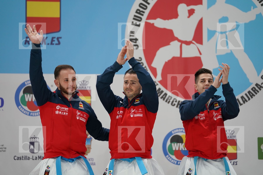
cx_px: 132
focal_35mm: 134
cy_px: 88
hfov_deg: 15.3
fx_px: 979
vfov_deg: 10.2
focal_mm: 134
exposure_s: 1/250
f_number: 2.8
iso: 1000
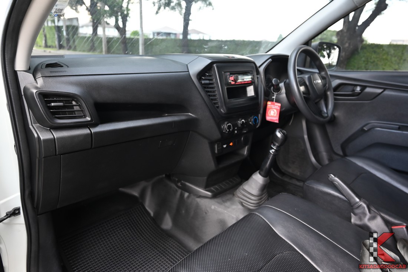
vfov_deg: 53.2
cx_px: 204
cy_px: 136
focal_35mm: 24
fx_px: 272
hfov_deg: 73.7
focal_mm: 24
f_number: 5.6
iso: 560
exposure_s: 1/45
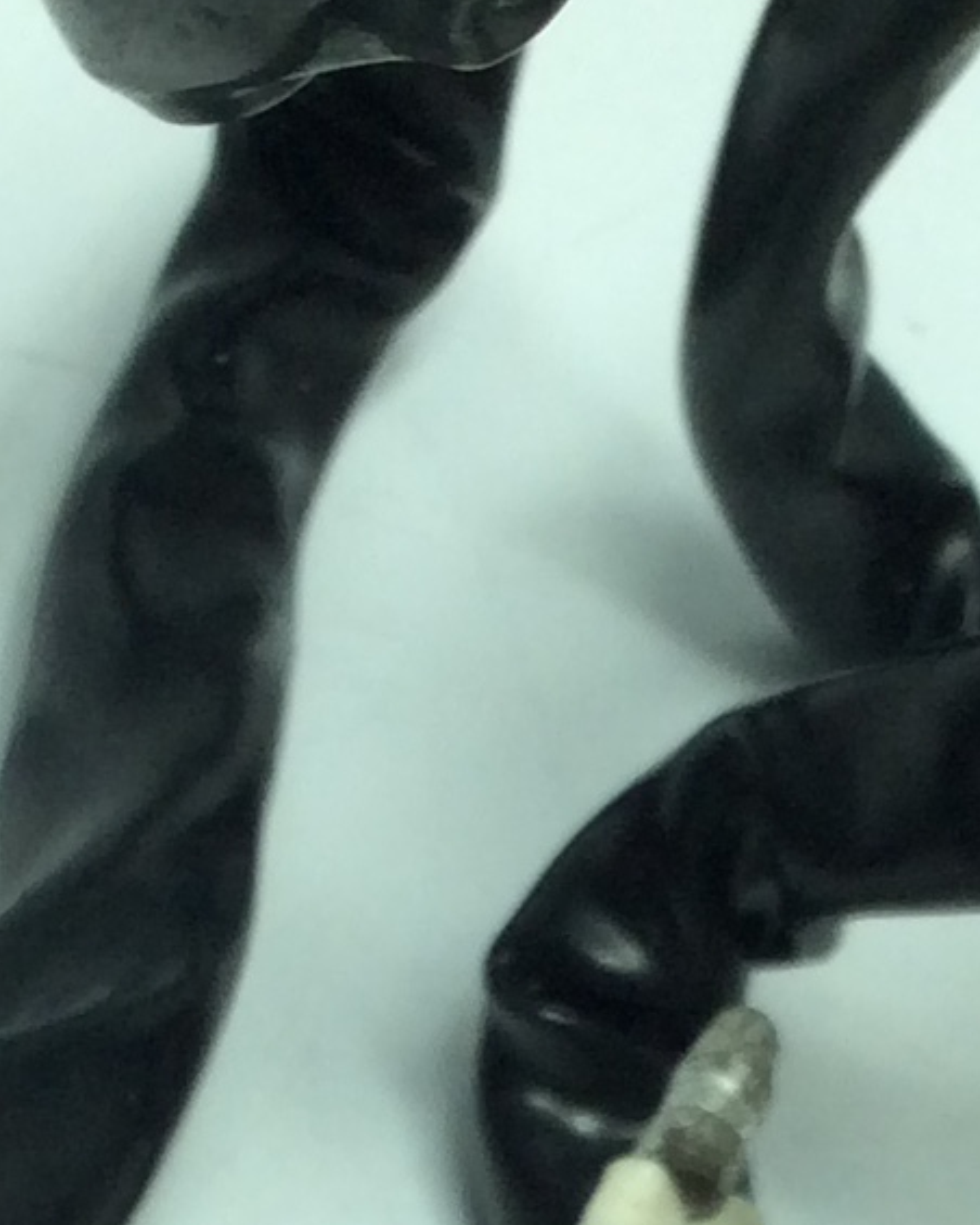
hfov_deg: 10.8
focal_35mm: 143
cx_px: 191
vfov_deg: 13.2
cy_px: 1344
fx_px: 5185
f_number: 2.4
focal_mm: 3.3
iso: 32
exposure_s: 1/340
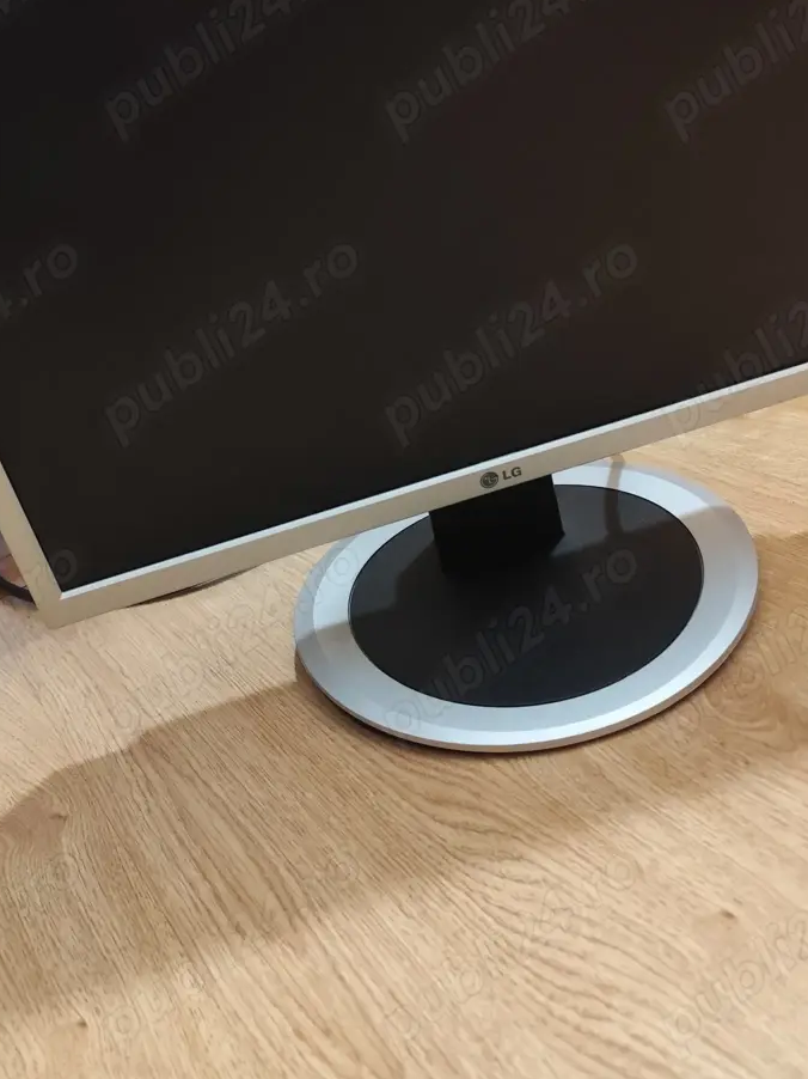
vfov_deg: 53.4
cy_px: 403
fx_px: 1059
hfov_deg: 41.7
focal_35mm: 34
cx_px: 369
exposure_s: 1/16.7
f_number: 1.65
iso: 2500
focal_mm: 6.19
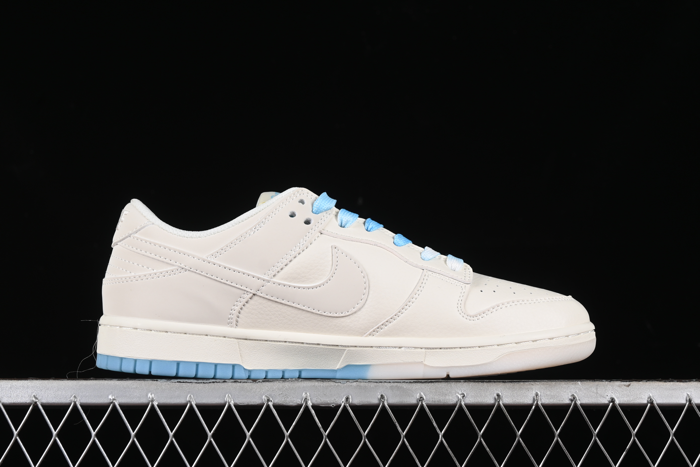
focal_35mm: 75
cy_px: 234
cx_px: 350
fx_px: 1458
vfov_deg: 18.2
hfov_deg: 27.0
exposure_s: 1/100
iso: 160
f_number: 8
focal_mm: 50
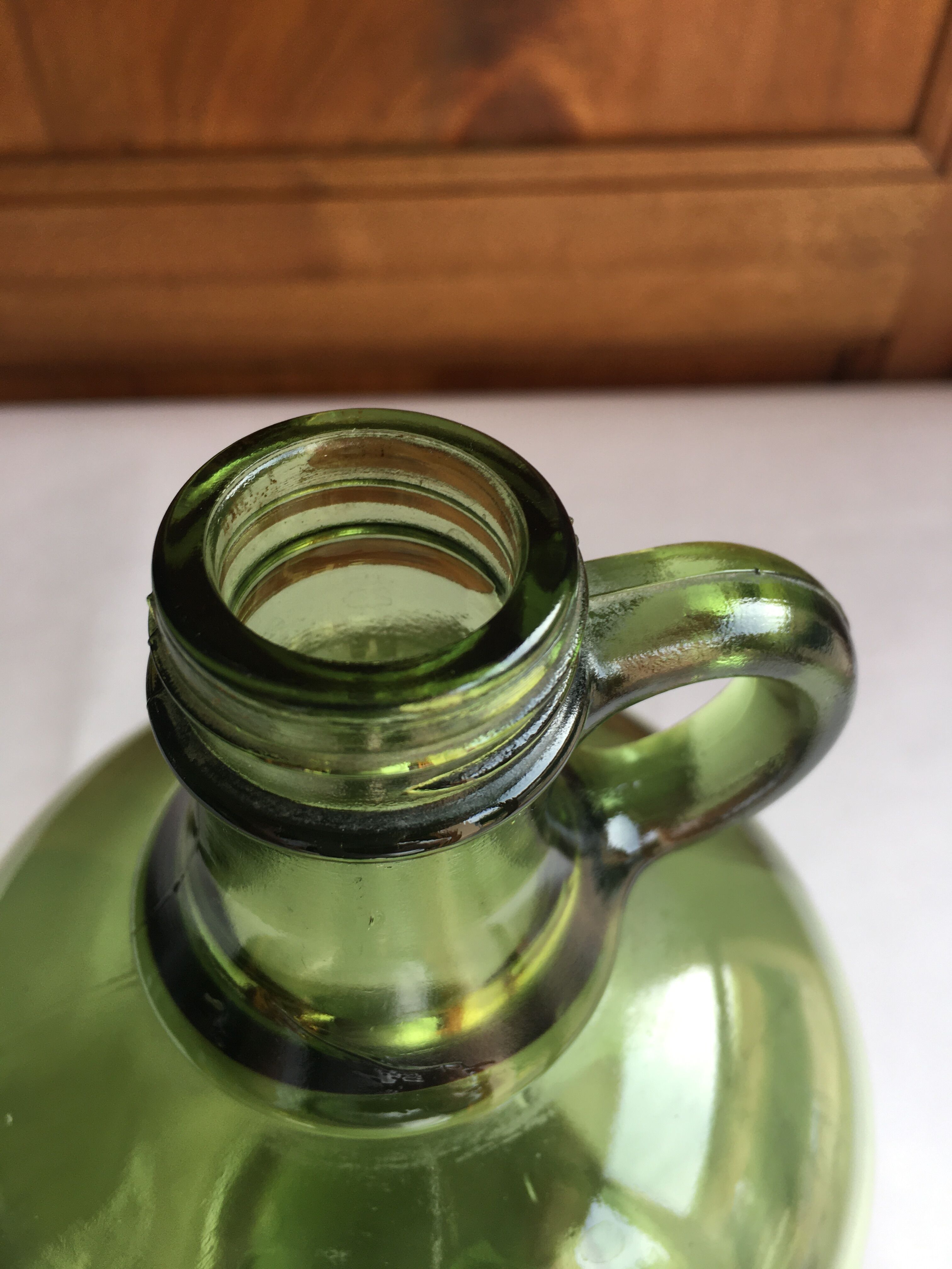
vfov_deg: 61.7
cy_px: 634
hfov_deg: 48.2
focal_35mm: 29
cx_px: 476
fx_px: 1063
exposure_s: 1/100
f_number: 2.2
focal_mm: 4.15
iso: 32
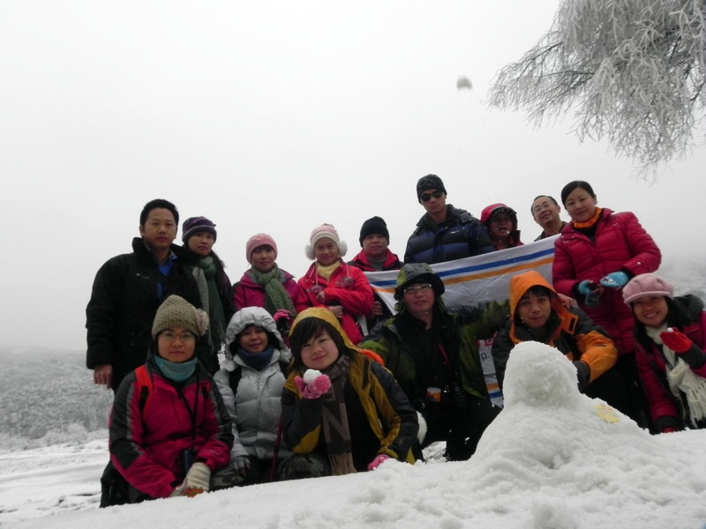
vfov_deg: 48.2
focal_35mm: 29
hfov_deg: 61.7
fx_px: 591
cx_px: 353
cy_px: 264
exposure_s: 1/186
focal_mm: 5.2
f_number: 5.6
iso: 160
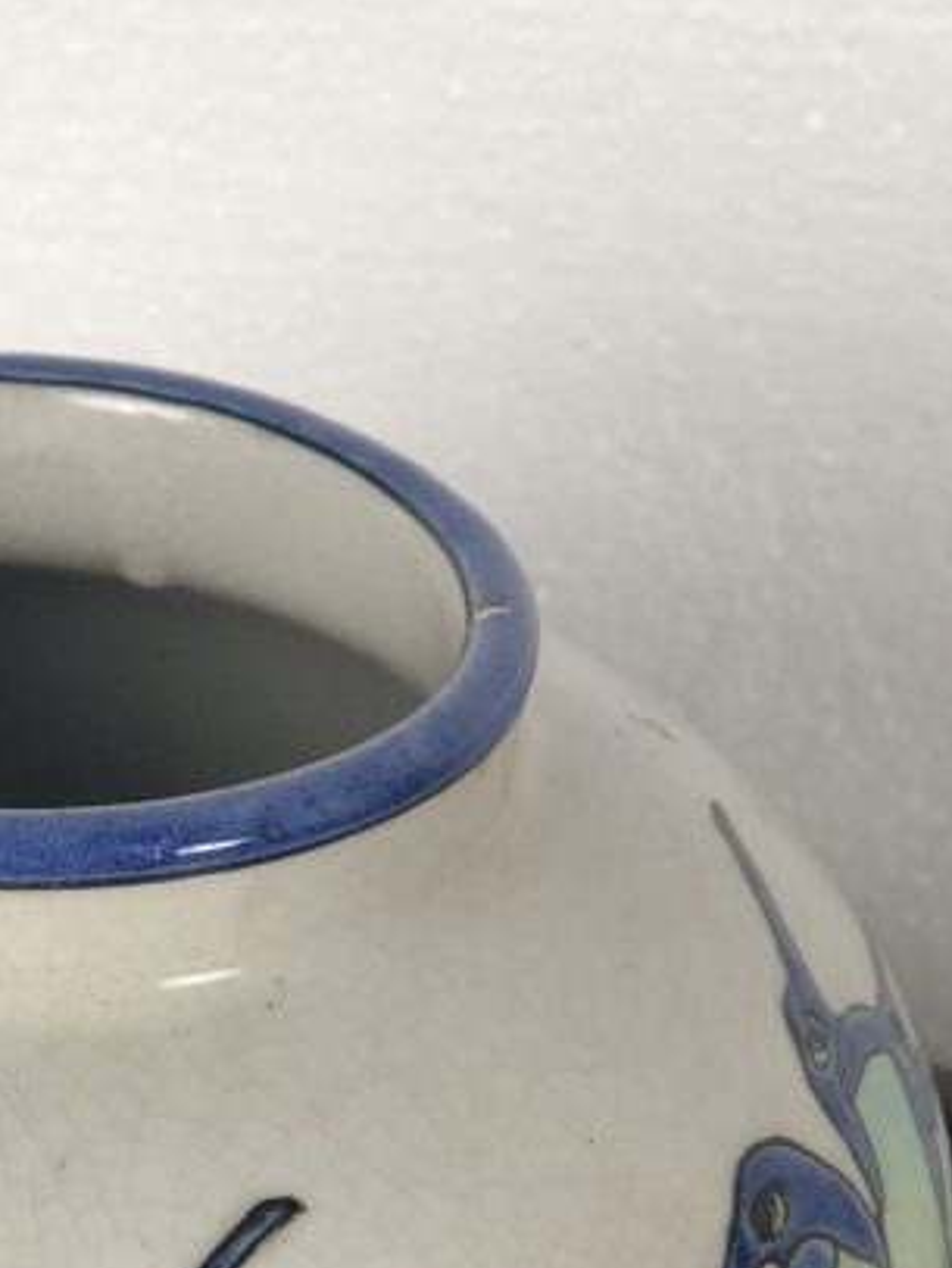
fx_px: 4799
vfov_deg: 15.0
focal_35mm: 131
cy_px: 968
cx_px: -9
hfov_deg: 11.2
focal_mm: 6
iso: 32
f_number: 2.4
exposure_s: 1/50
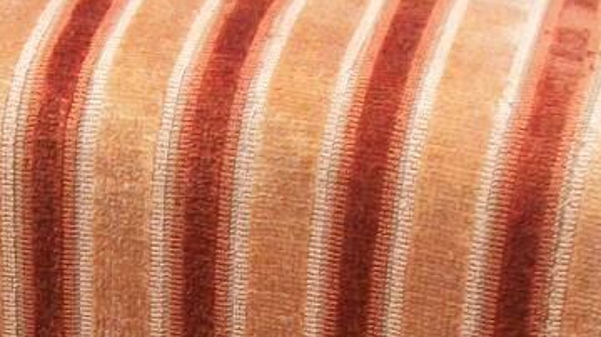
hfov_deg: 17.0
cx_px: 13
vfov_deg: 9.0
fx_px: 1975
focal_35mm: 124
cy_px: 744
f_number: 2.9
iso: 80
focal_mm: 5.7
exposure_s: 1/200
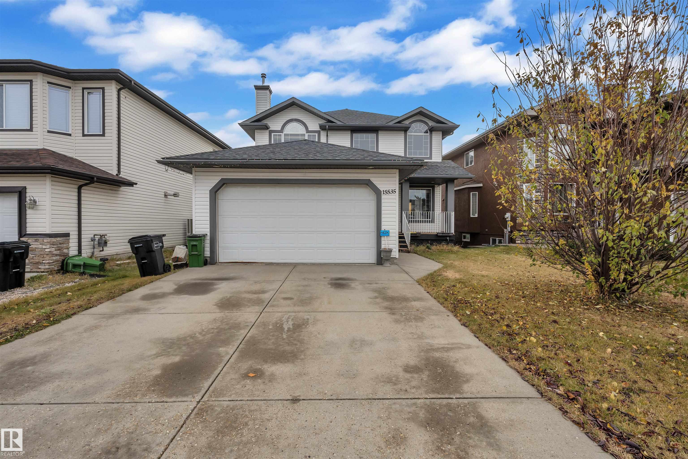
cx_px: 344
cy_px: 230
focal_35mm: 16
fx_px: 315
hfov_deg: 95.0
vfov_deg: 72.1
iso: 200
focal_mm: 11
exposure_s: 1/125
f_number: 6.7
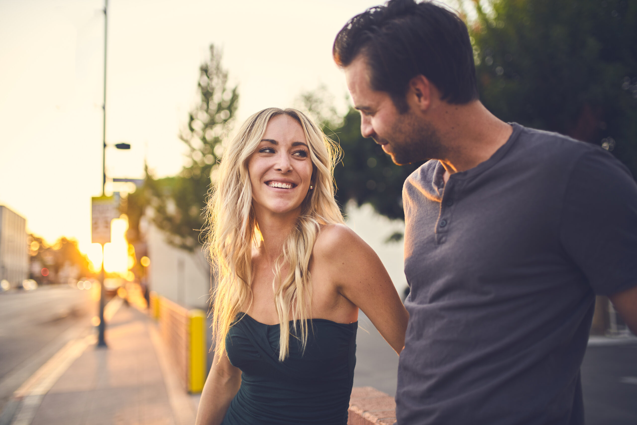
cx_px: 318
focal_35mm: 35
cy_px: 212
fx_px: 619
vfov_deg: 37.9
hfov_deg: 54.4
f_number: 1.4
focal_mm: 35
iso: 100
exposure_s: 1/320
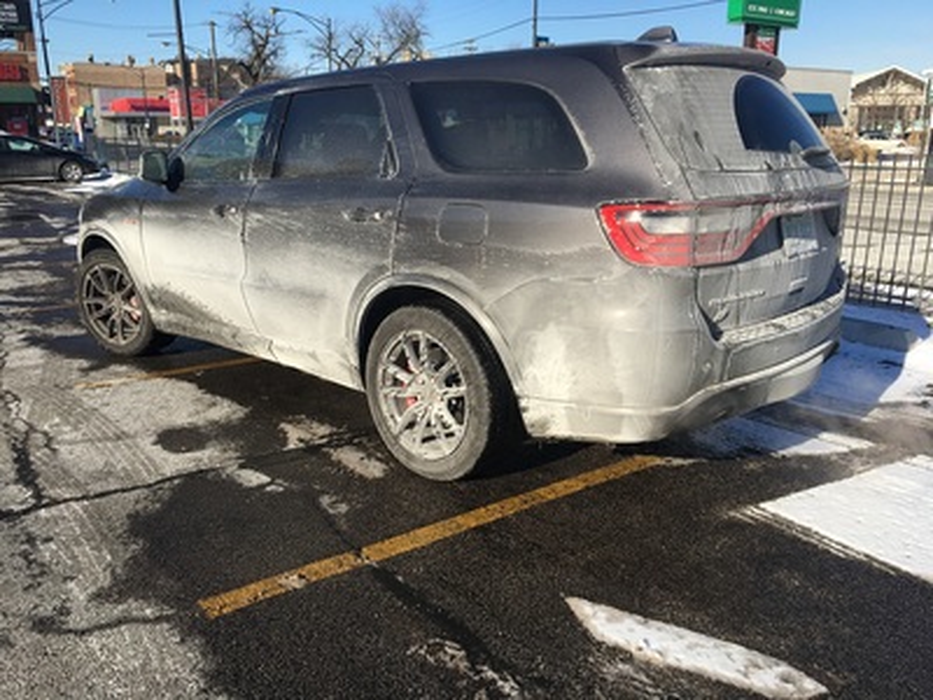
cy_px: 350
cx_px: 466
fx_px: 782
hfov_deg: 61.7
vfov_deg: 48.2
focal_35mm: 29
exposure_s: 1/1570
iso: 25
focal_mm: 4.15
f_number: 2.2
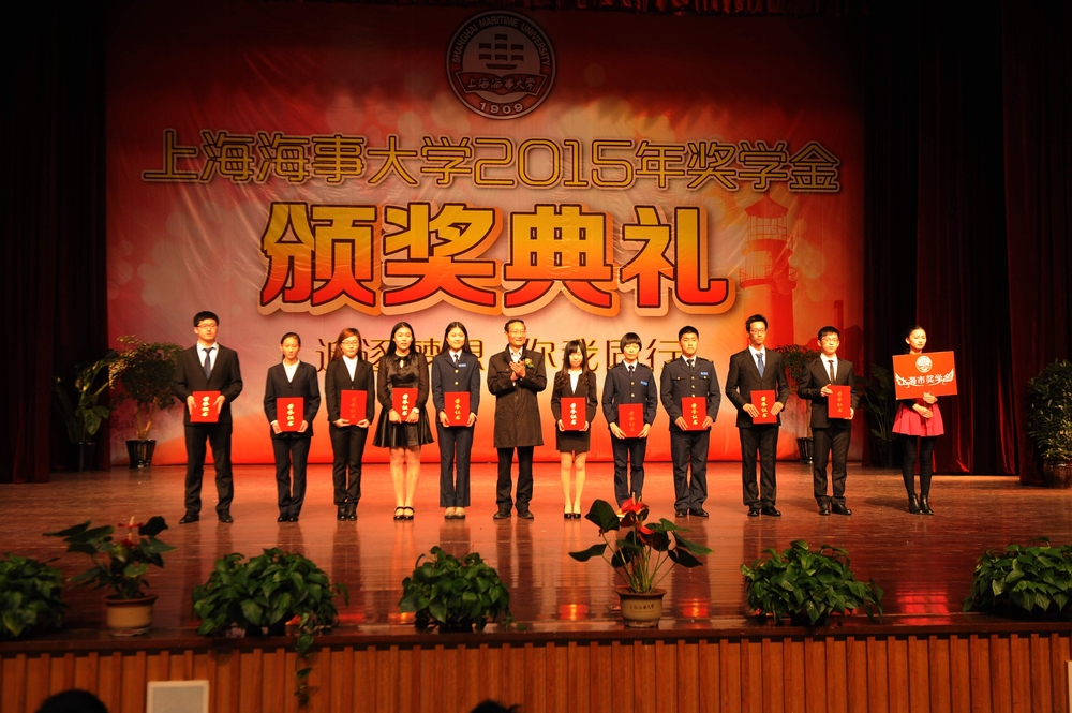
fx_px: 1190
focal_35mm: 40
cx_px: 536
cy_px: 356
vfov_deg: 33.3
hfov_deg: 48.5
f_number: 6.3
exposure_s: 1/60
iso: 1250
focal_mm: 40
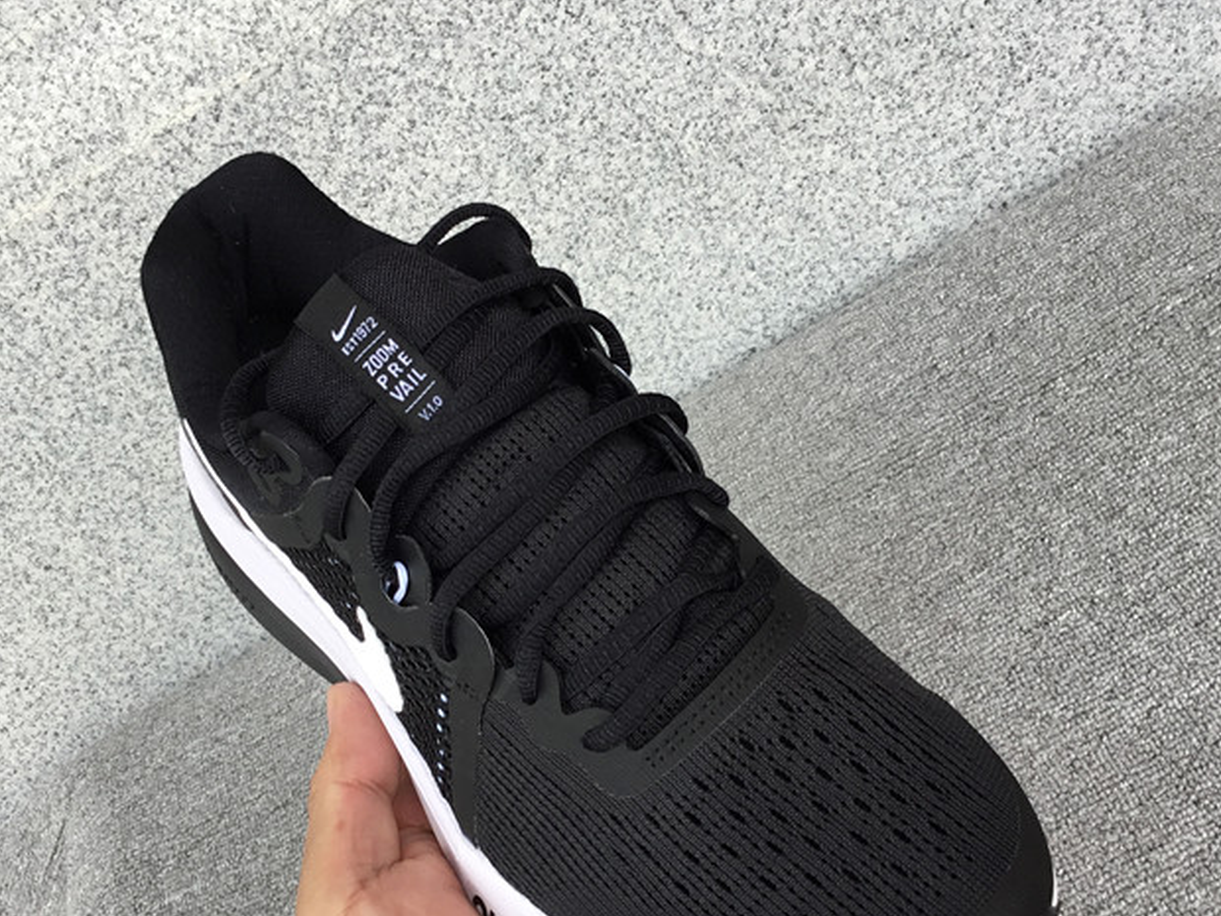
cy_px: 531
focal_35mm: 45
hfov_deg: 42.1
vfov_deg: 32.1
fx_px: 1587
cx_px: 571
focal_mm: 3.3
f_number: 2.4
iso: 25
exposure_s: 1/204
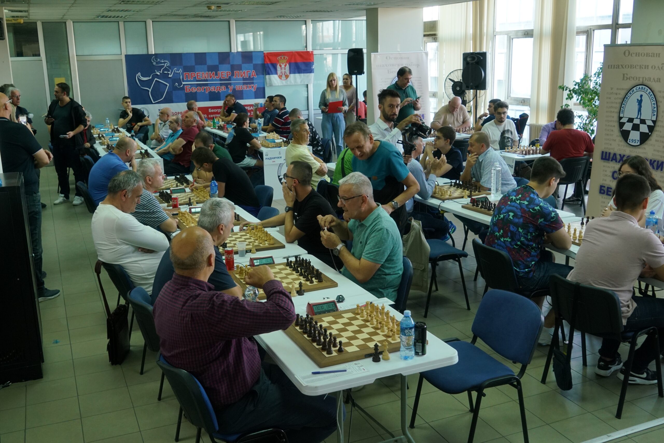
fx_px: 664
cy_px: 222
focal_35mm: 36
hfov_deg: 53.1
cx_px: 332
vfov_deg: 36.9
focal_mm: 24
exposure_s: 1/100
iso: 1000
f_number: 5.6
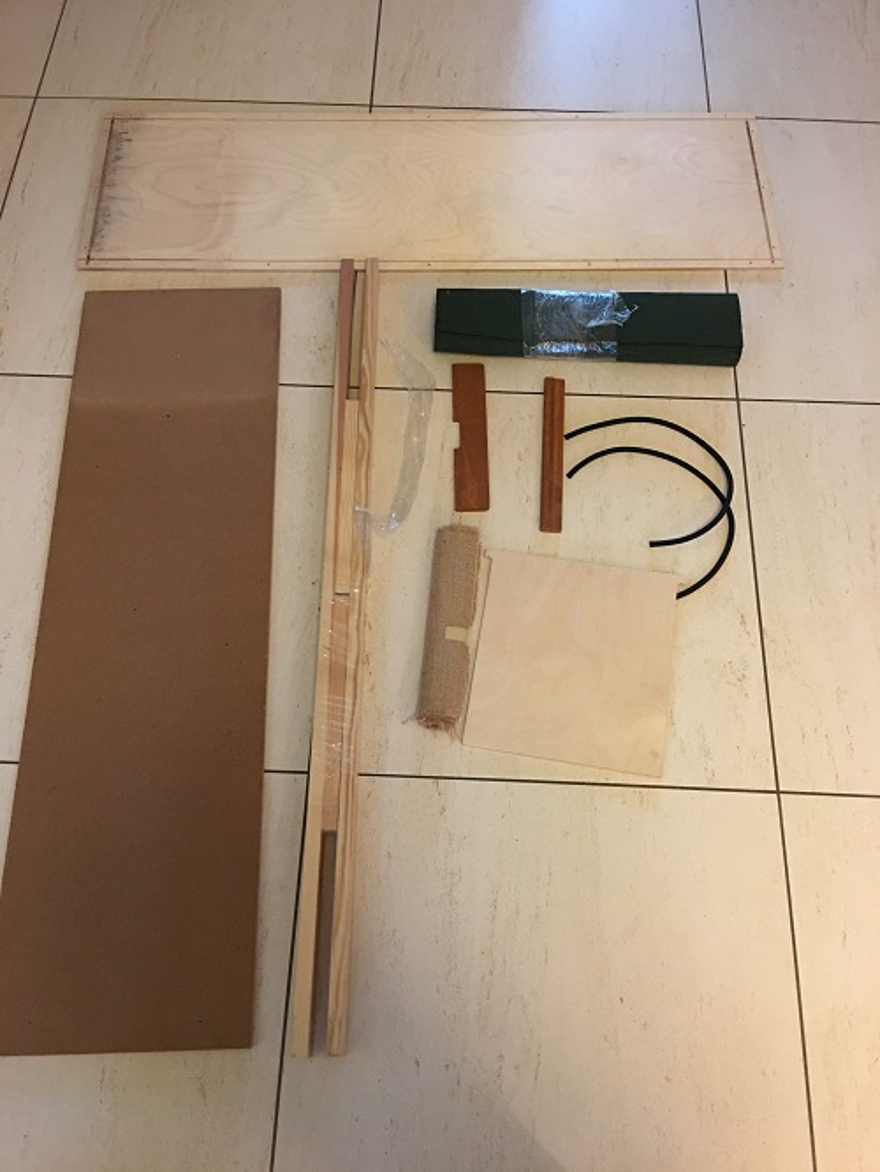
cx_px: 440
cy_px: 586
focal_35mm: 29
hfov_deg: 48.3
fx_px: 982
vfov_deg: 61.6
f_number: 2.2
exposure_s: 1/8
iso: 125
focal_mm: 4.15
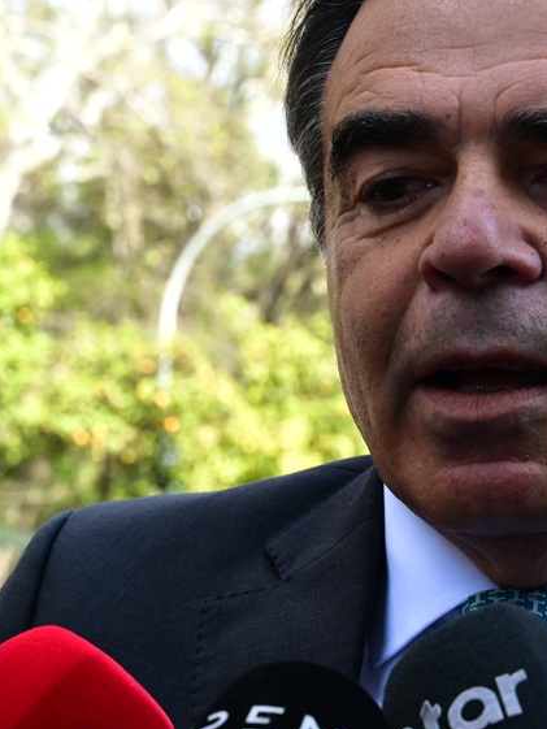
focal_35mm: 107
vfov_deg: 18.4
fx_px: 2254
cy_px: 351
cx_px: 321
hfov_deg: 13.8
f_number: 8
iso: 2500
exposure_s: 1/1000
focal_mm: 52
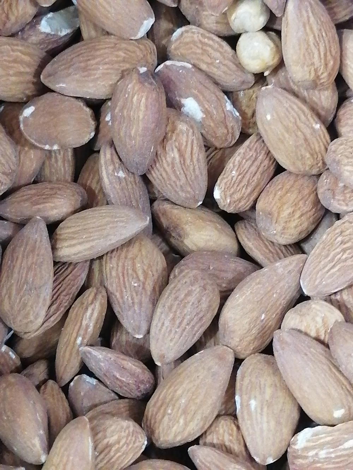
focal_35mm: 93
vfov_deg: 21.1
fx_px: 1264
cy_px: 235
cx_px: 176
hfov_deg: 15.9
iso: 640
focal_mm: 5.3
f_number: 1.8
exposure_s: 1/25
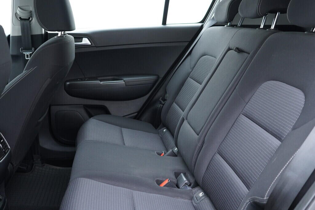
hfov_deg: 53.1
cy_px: 105
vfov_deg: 36.9
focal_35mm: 36
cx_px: 158
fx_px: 315
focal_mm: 24
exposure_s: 1/40
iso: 640
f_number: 2.8
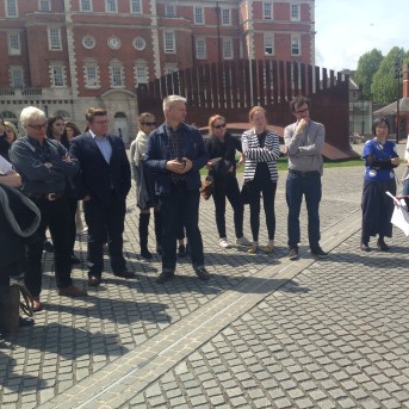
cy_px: 207
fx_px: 535
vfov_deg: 41.9
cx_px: 278
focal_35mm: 40
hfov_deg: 41.2
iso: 50
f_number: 2.4
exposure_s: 1/1063
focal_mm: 4.12
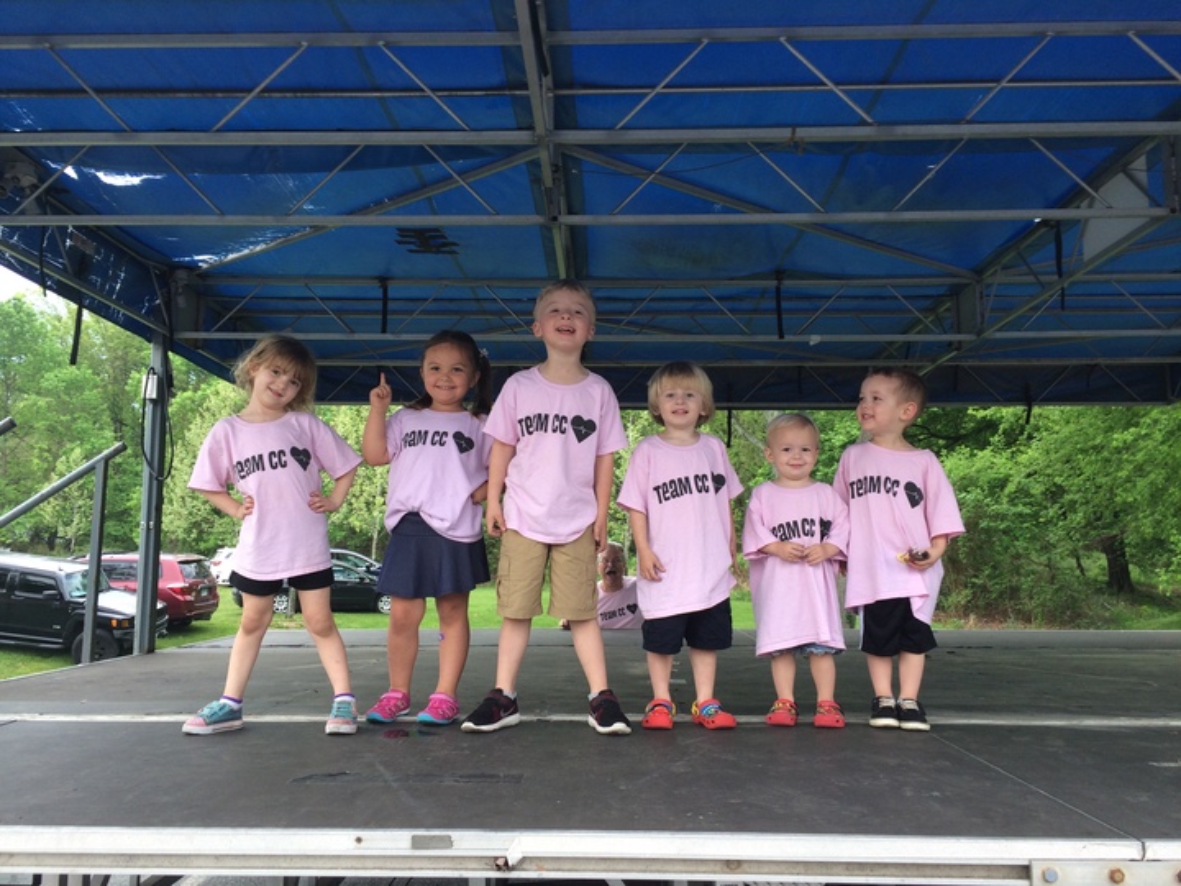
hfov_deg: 61.7
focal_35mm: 29
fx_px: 989
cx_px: 590
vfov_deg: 48.2
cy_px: 443
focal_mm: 4.15
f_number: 2.2
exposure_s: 1/60
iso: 32
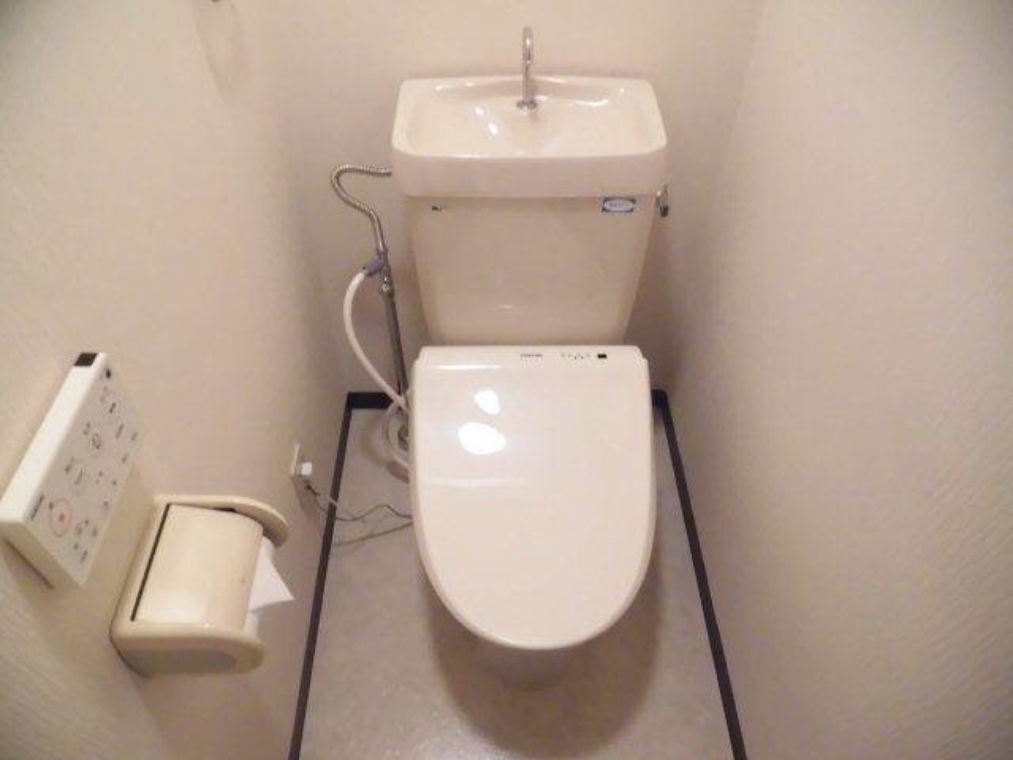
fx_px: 702
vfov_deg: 56.8
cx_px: 506
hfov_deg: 71.6
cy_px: 380
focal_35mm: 24
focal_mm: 4.3
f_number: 3.1
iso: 800
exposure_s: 1/25
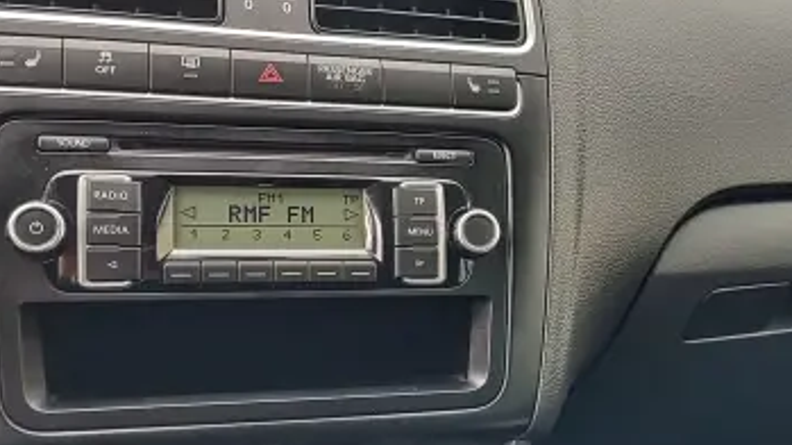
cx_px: 540
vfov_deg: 25.8
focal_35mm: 46
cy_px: 288
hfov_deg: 43.8
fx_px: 966
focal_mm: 5.56
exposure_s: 1/128
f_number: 1.8
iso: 100
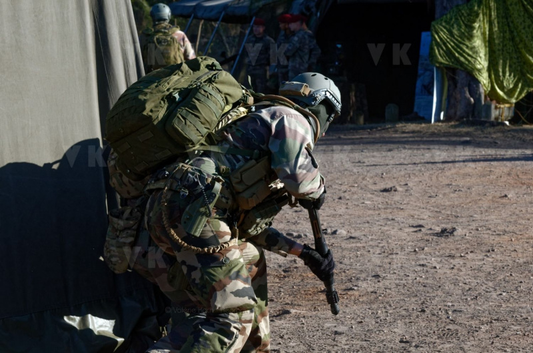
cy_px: 176
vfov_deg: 9.3
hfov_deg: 14.0
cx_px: 266
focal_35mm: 147
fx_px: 2172
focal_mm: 98
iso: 160
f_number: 11
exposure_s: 1/320
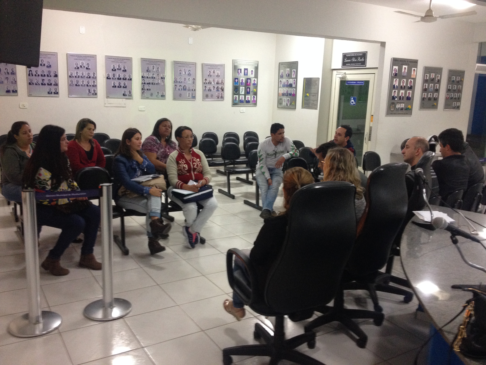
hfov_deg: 52.6
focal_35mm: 35
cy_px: 182
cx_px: 243
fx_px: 491
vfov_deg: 40.7
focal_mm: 4.28
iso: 250
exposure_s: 1/20
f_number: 2.4
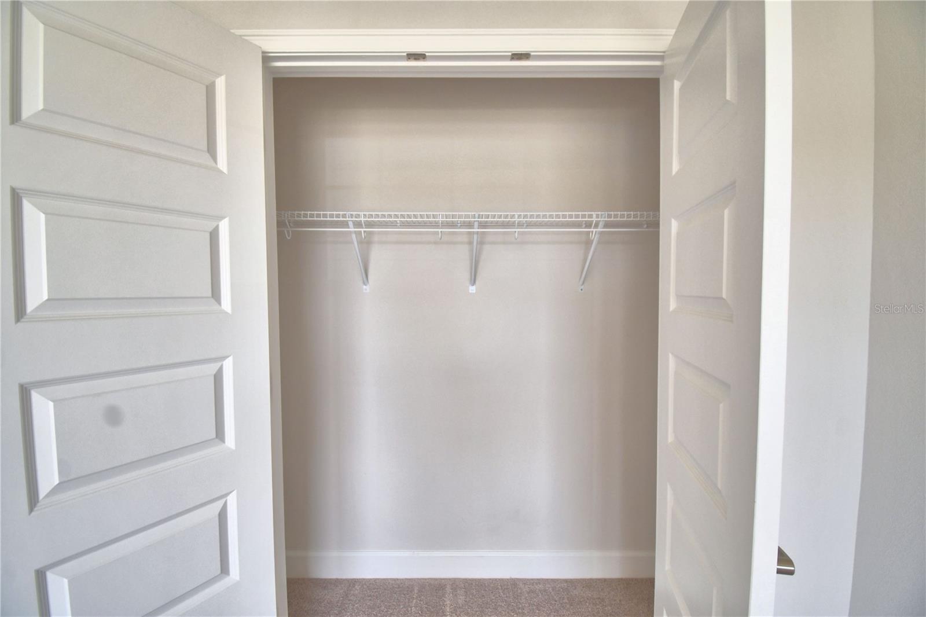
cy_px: 308
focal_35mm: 15
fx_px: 386
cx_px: 463
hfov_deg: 100.4
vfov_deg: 77.3
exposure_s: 1/125
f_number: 4.5
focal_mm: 10
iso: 320
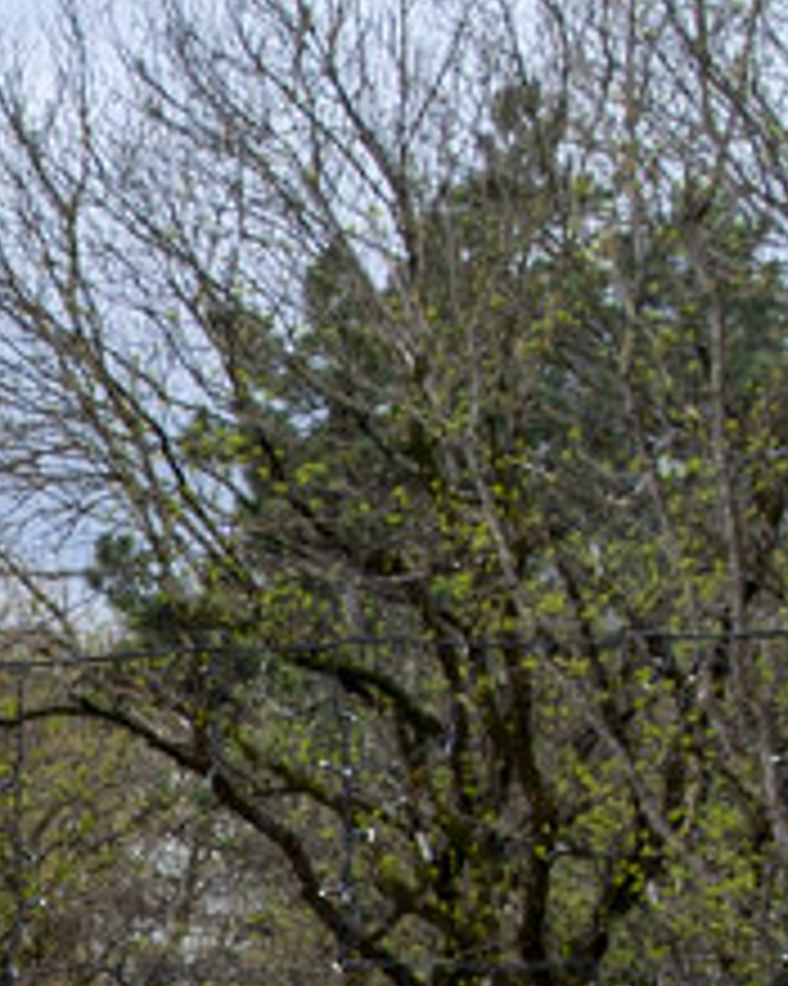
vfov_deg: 5.6
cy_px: 1733
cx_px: -1130
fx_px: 9889
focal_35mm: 339
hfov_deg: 4.5
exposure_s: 1/320
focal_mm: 44
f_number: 9
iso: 640
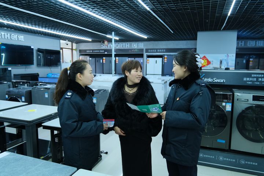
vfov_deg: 49.6
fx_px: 191
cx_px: 132
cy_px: 88
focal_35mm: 26
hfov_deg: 69.4
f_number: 2.8
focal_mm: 17
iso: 2500
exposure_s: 1/250
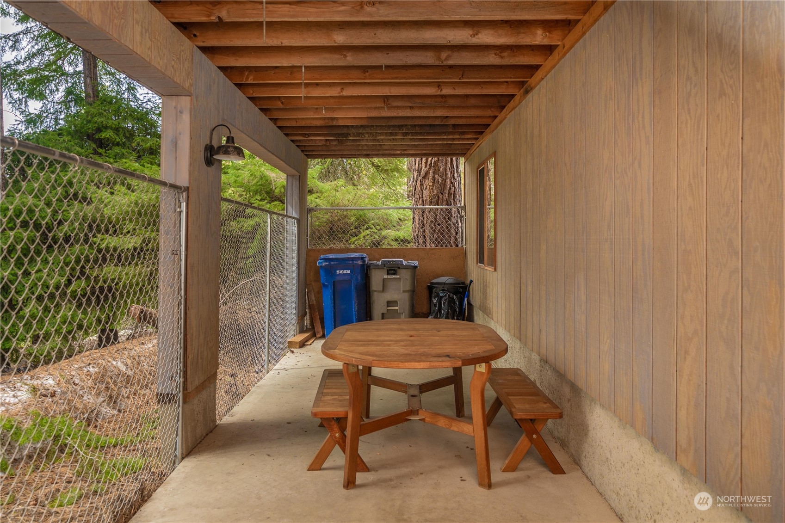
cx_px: 392
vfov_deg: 53.1
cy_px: 262
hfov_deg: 73.7
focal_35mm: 24
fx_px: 523
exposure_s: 1/200
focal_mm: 24
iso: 125
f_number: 4
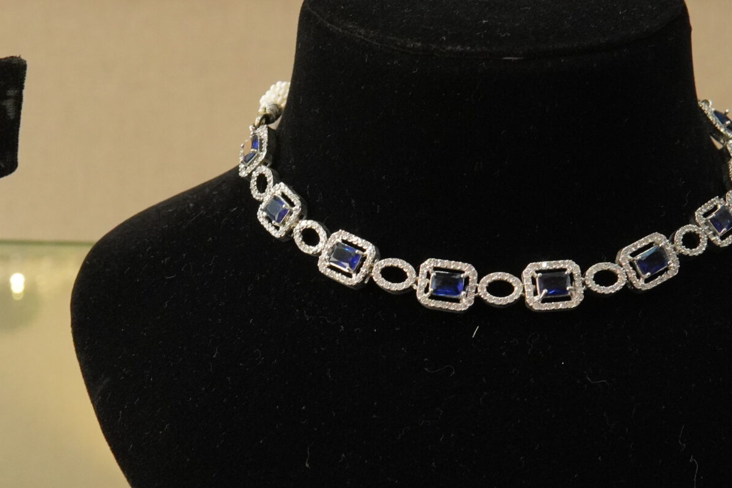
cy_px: 310
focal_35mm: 96
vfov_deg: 14.2
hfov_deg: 21.2
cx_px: 235
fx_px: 1952
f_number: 8
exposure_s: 1/80
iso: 2000
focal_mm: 30
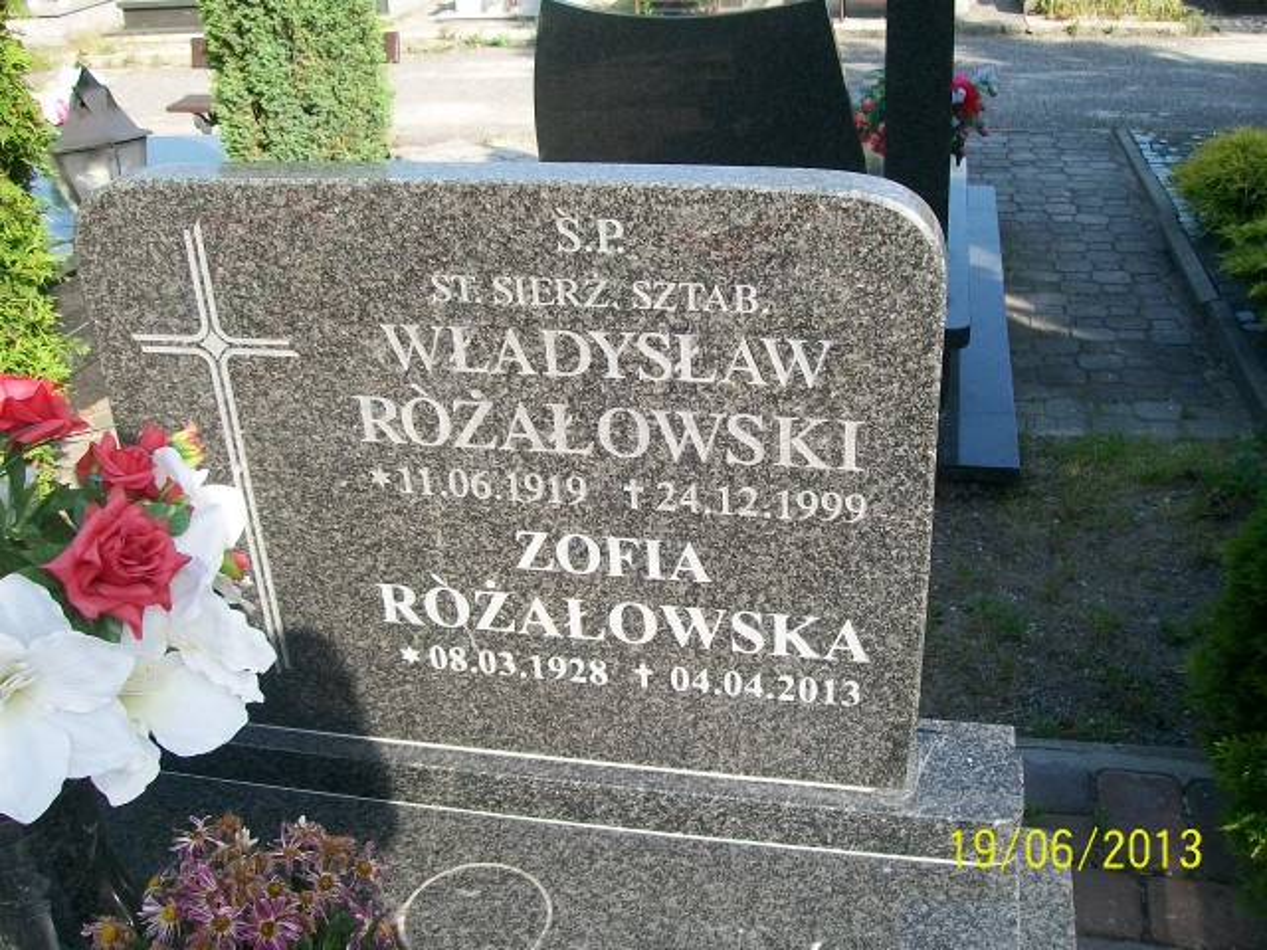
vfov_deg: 39.7
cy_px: 475
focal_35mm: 36
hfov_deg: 51.4
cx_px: 634
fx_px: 1318
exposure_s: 1/400
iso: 80
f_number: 2.7
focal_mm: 6
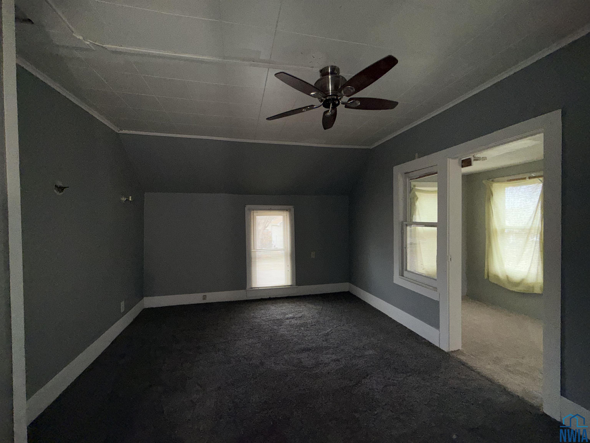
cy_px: 222
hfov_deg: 102.1
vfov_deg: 85.7
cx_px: 295
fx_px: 239
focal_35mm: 14
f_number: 2.2
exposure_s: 1/77
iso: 80
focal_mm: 2.22
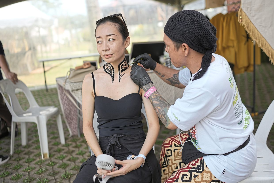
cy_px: 92
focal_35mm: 35
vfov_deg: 37.8
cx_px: 137
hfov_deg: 54.4
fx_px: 266
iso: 100
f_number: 1.8
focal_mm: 35
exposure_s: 1/640
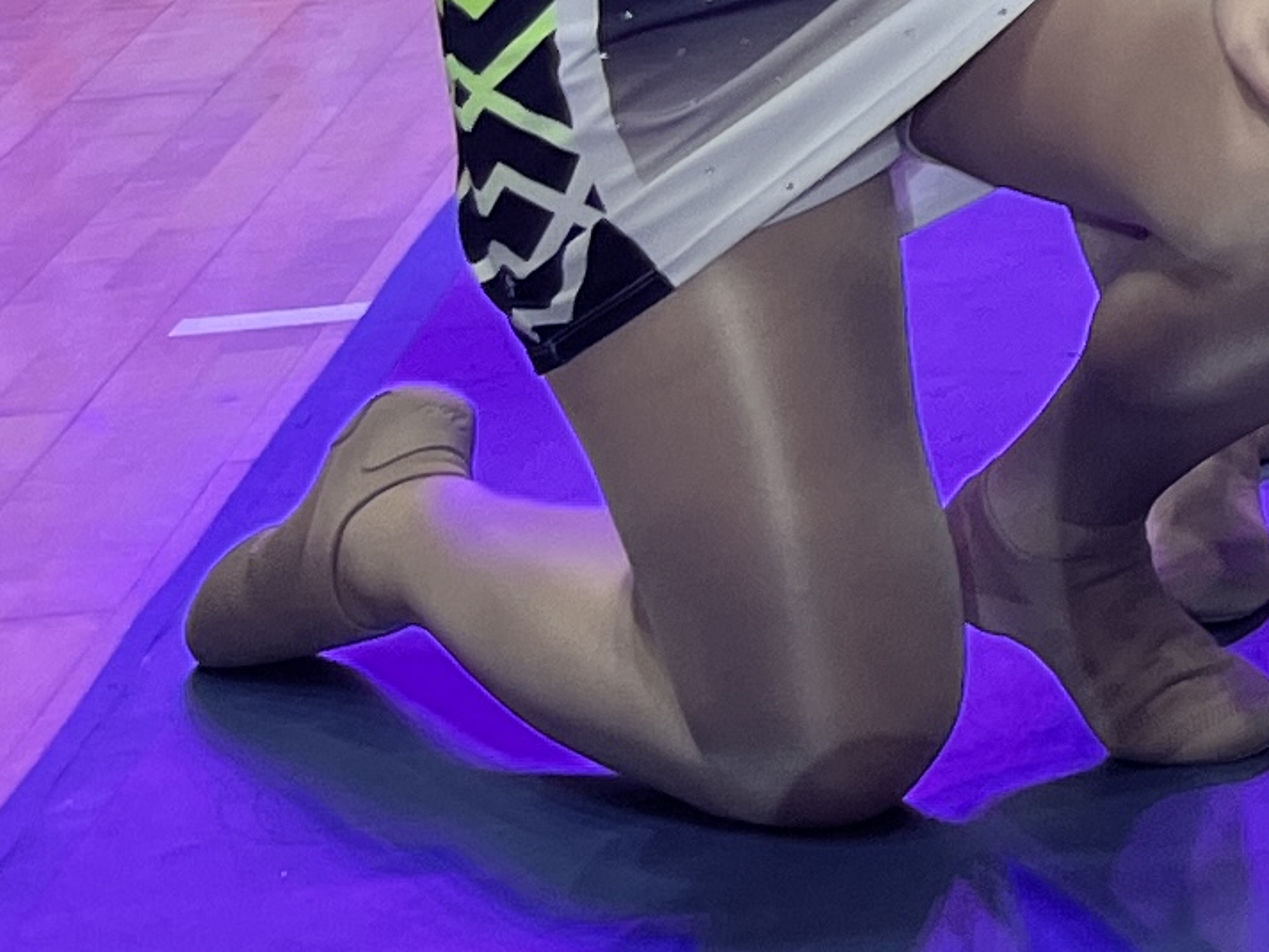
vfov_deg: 9.2
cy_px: -1237
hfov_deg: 10.6
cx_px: 3426
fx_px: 5390
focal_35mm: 147
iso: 40
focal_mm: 5.1
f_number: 1.6
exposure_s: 1/150
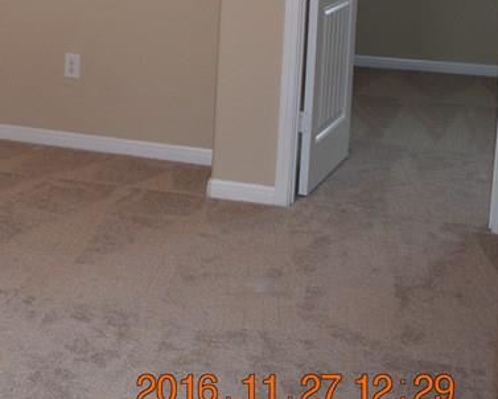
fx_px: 1076
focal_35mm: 73
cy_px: -17
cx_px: -128
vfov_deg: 20.2
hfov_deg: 23.4
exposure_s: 1/80
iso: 800
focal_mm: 18
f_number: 4.5
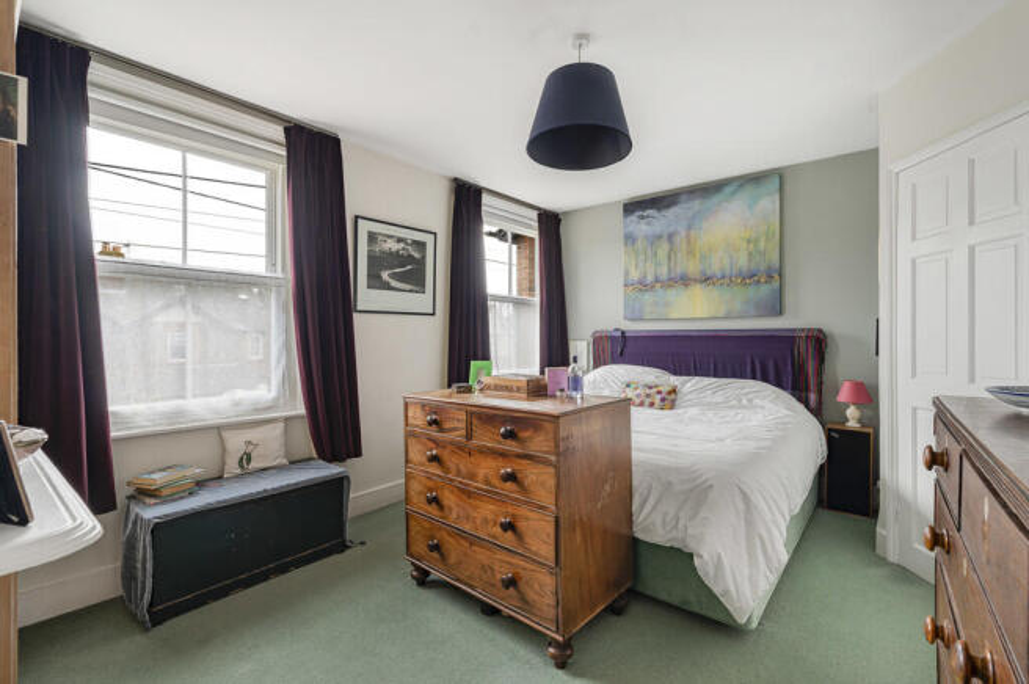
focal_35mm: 16
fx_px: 457
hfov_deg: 96.8
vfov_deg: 73.6
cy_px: 342
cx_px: 514
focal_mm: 16
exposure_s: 1/8
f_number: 8
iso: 100
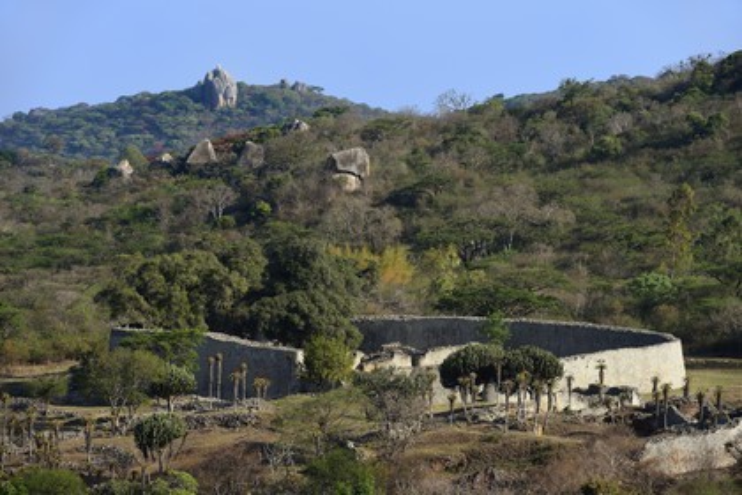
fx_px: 4122
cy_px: 248
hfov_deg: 10.3
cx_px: 371
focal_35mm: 200
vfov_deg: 6.9
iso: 200
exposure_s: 1/250
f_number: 10
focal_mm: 200
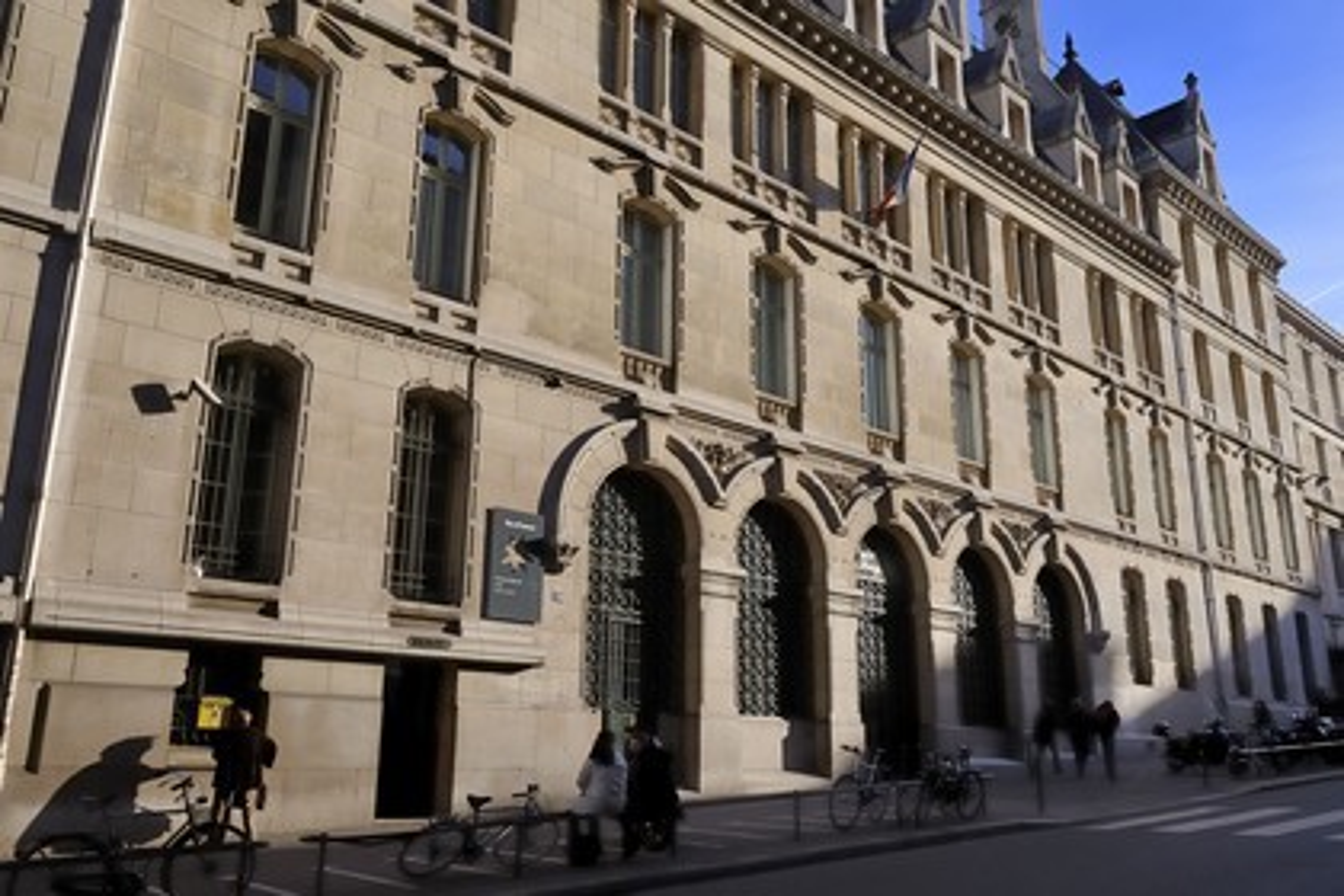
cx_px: 672
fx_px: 1083
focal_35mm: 29
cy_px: 448
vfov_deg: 45.0
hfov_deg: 63.7
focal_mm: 29
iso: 200
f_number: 11
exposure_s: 1/160
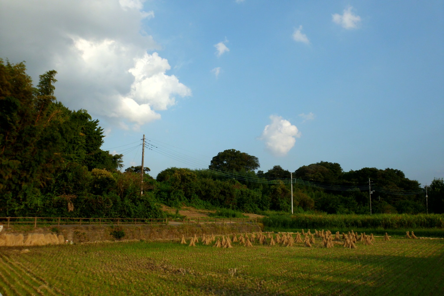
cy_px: 148
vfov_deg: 46.4
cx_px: 222
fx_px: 345
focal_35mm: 28
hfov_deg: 65.5
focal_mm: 5
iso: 100
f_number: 4.5
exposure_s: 1/469
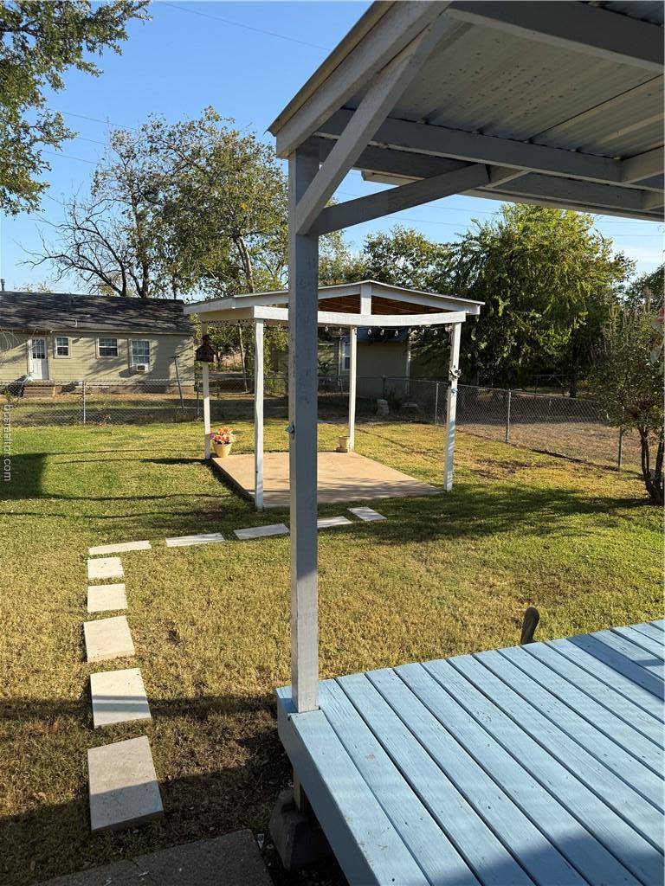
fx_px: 615
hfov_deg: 56.8
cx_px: 332
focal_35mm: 24
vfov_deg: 71.6
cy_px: 443
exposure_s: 1/2370
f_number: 1.78
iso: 80
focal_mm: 6.76
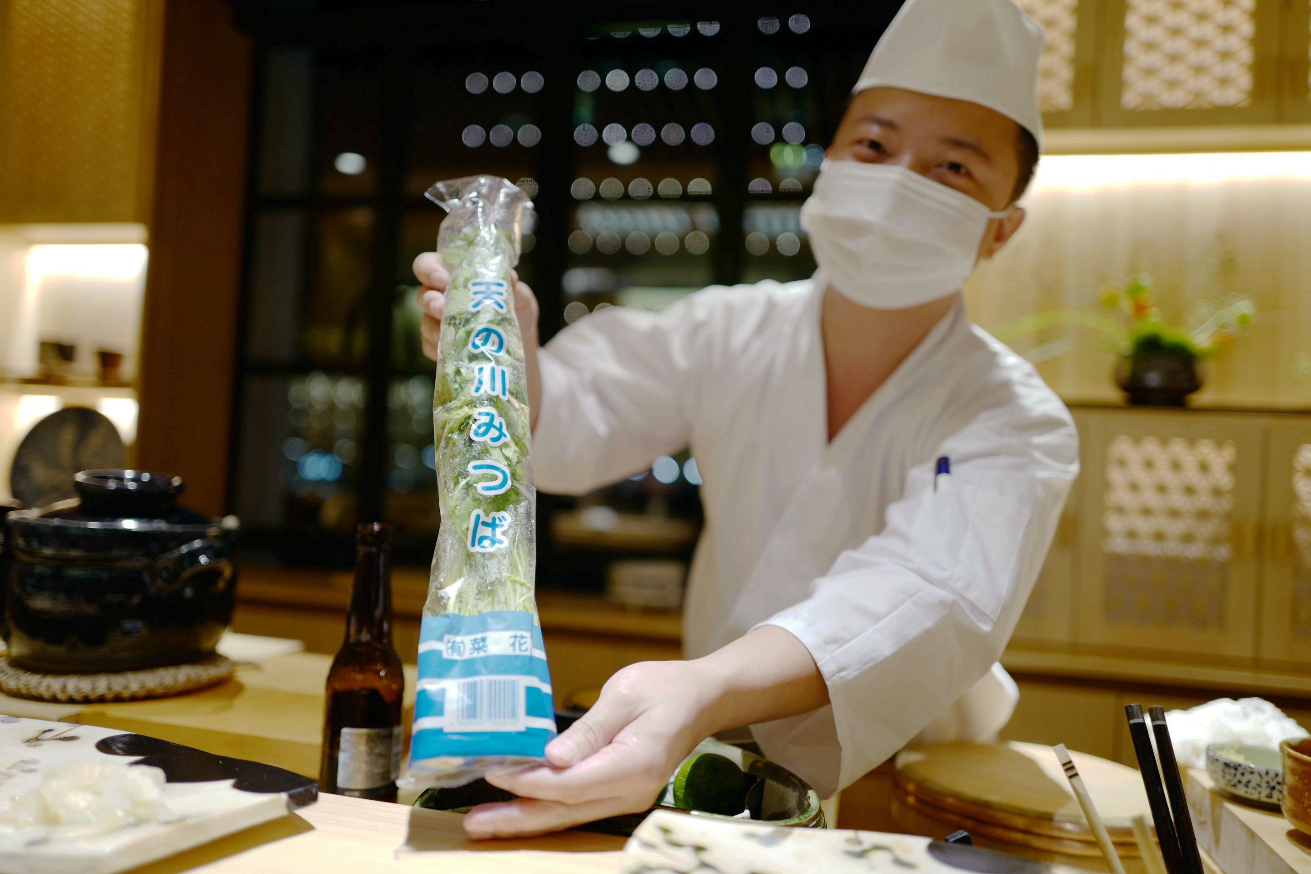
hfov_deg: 65.5
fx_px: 1020
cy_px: 437
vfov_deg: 46.4
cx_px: 656
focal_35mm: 28
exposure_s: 1/80
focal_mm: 28
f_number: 1.7
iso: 160
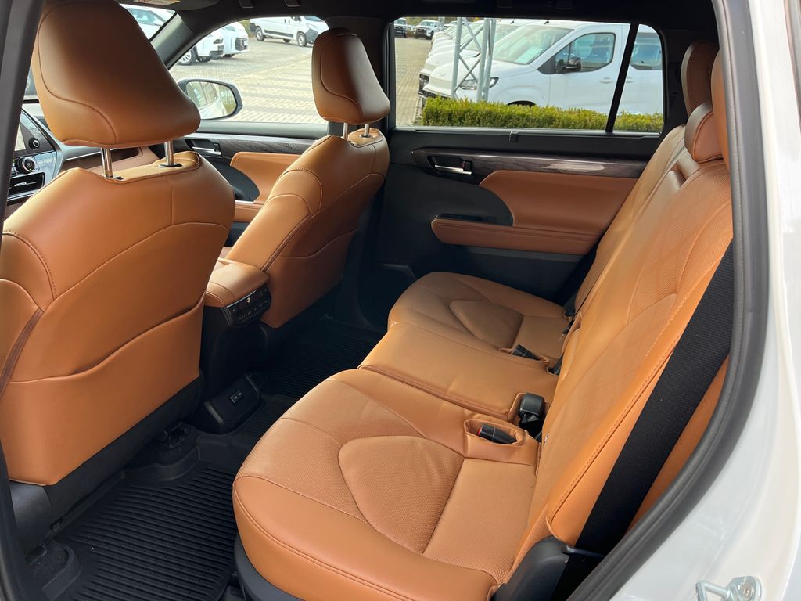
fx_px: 602
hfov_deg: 67.3
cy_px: 300
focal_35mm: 26
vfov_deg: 53.1
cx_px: 400
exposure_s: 1/104
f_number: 1.6
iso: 125
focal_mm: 5.1
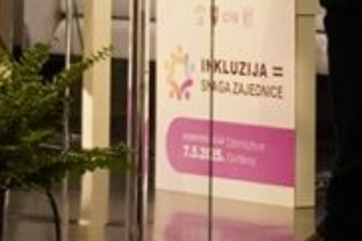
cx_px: 298
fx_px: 3484
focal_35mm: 347
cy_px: -340
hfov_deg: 5.9
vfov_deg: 3.9
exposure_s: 1/50
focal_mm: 41
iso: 2000
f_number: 5.6
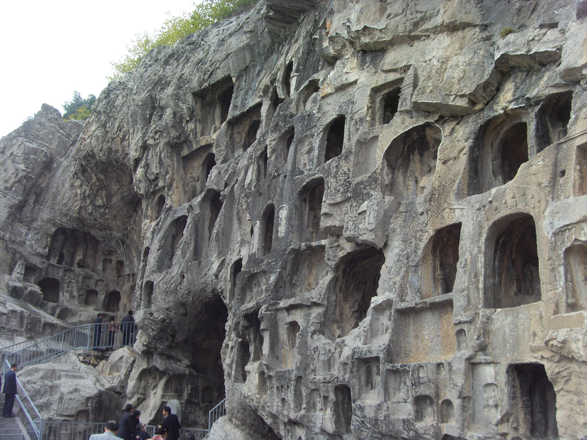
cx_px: 294
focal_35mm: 39
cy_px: 220
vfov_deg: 36.8
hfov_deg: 47.9
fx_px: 661
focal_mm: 6.6
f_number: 3.5
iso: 80
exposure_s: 1/90
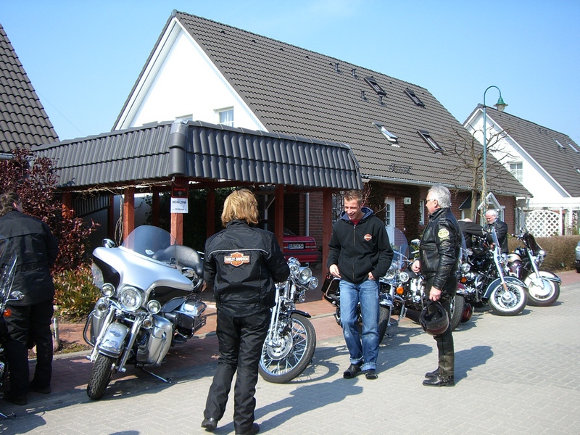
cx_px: 290
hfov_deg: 49.0
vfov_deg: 37.7
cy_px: 218
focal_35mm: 38
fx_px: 637
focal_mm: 6.2
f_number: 4.3
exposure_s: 1/320
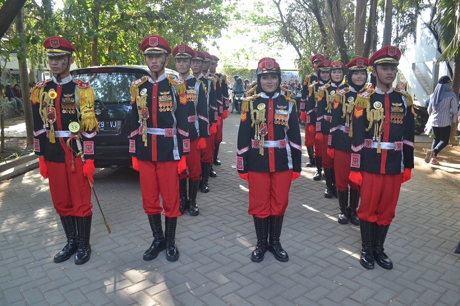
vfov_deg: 47.9
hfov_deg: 67.4
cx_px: 230
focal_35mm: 27
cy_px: 153
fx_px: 345
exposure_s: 1/125
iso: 400
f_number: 5.6
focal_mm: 18
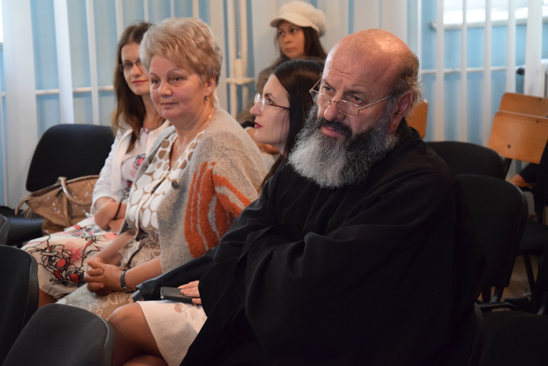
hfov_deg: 20.6
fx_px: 1507
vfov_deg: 13.8
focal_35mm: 99
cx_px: 274
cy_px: 183
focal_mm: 66
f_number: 5.3
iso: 5000
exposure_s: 1/80
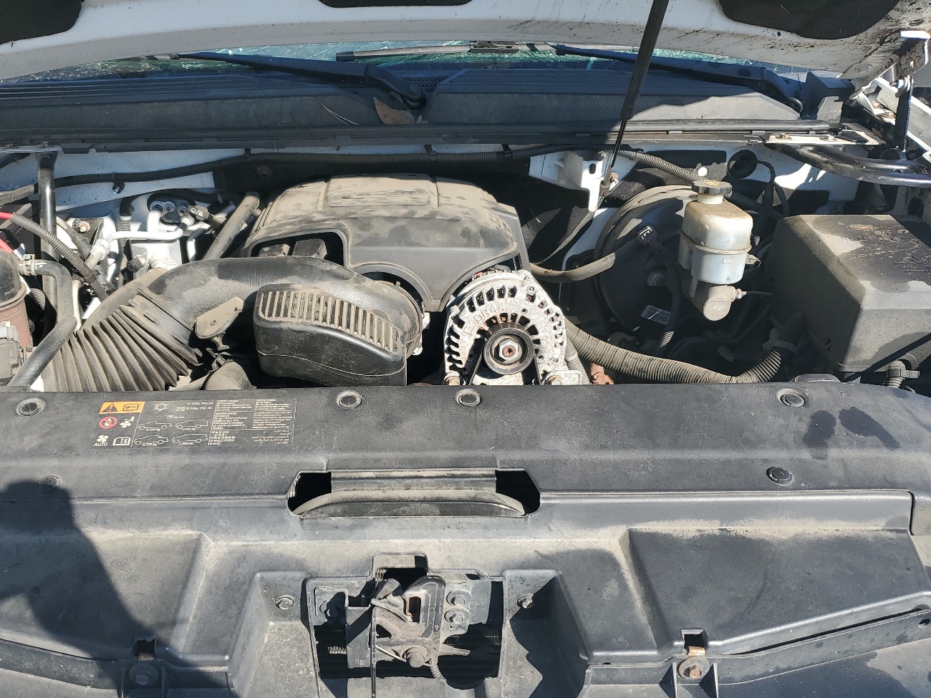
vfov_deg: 44.1
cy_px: 397
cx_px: 388
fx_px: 861
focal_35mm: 32
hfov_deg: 56.5
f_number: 1.5
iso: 50
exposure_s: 1/1429
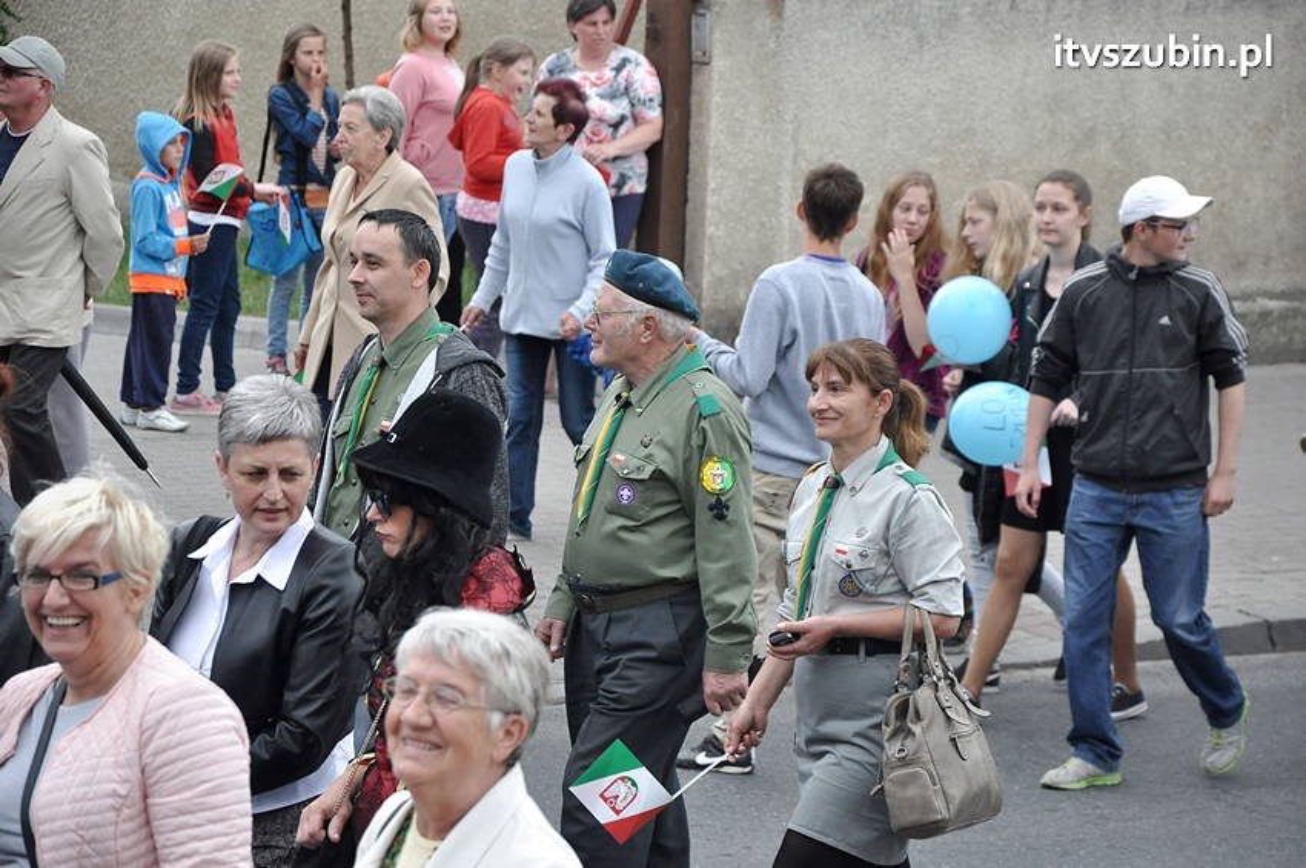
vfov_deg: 8.7
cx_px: 653
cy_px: 434
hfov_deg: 13.1
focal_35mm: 158
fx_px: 5708
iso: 1250
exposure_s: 1/1000
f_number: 6.3
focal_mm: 105
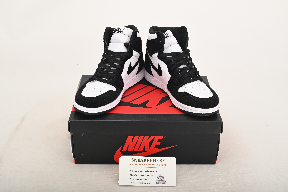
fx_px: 360
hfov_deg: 43.6
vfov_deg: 29.9
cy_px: 96
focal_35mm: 45
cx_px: 144
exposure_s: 1/200
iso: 100
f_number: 11
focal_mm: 45
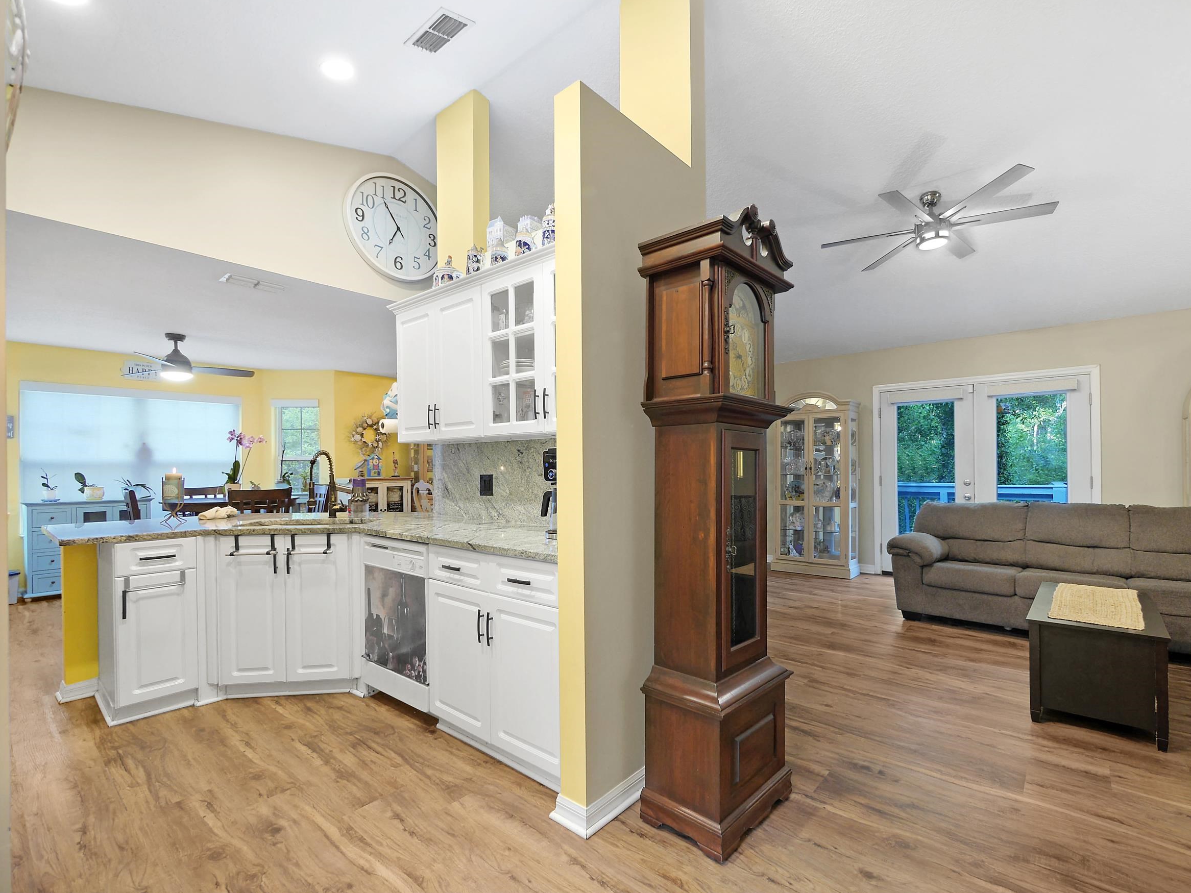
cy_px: 472
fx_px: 516
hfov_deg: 98.0
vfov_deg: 81.7
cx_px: 635
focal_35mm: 15
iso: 400
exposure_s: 1/4
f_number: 4
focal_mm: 7
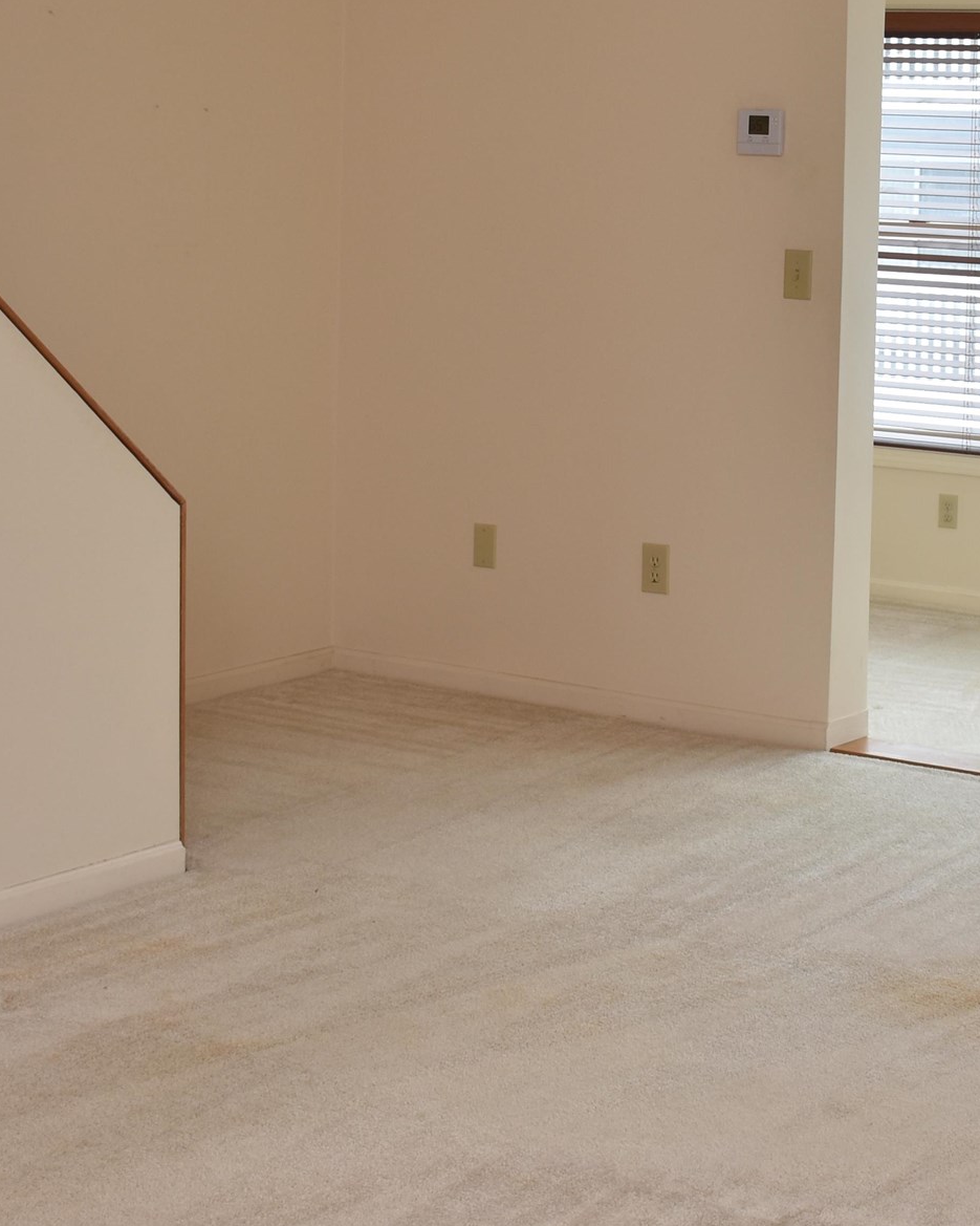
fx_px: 2683
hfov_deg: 20.4
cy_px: 279
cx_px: 799
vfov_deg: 25.4
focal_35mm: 74
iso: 200
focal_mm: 20
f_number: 4.5
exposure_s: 1/80
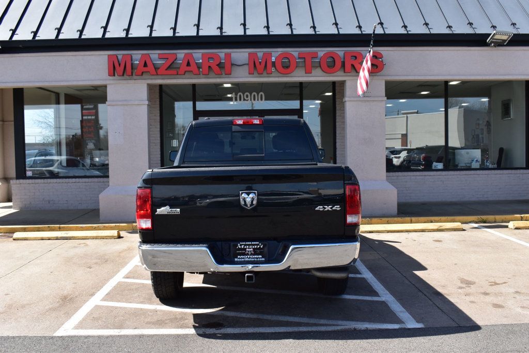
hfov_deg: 53.1
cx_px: 264
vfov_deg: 36.8
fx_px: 529
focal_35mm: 36
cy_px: 176
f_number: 11
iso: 400
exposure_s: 1/400
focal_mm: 24
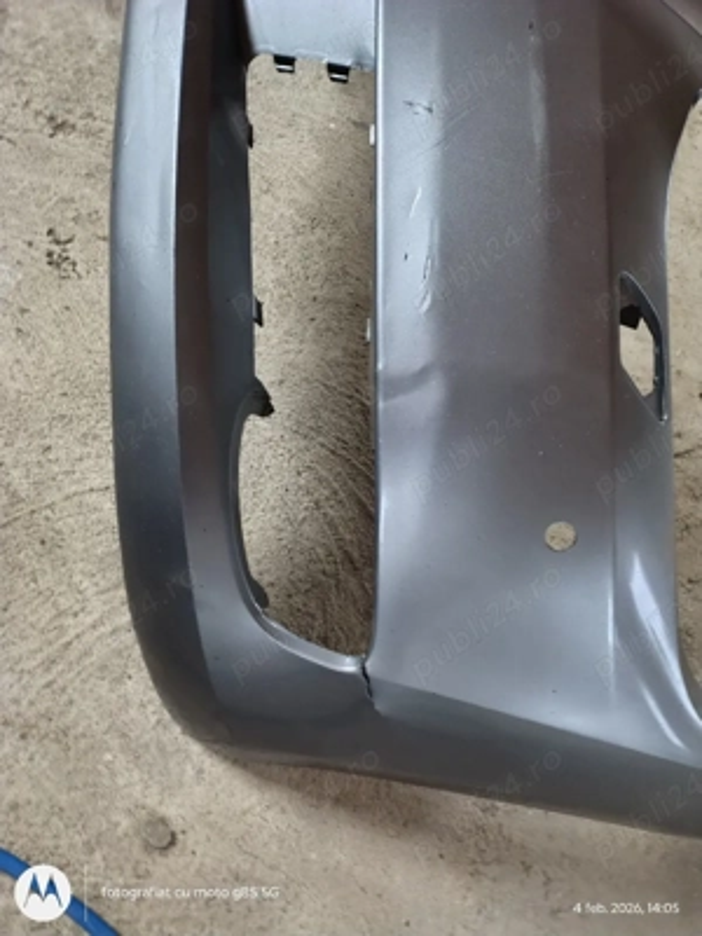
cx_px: 351
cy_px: 468
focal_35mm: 25
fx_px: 676
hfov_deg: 54.9
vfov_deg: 69.4
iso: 1262
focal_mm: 4.71
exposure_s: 1/50.3
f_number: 1.7
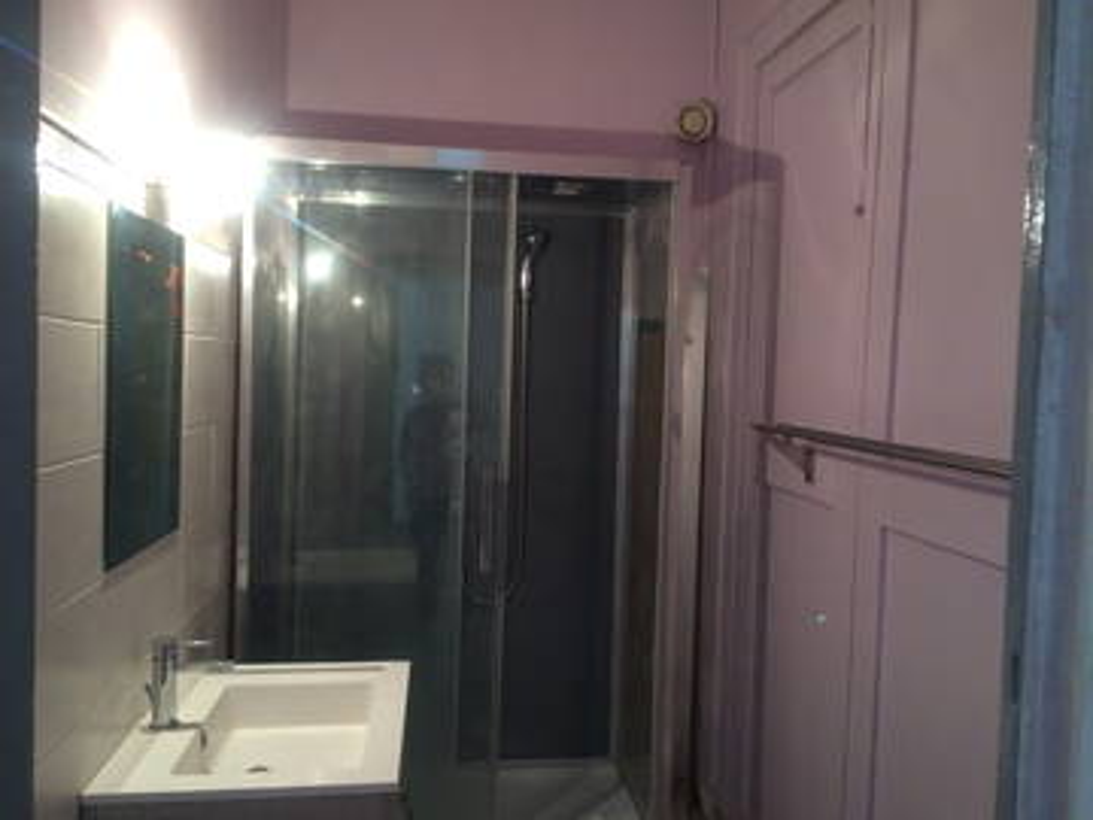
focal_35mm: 29
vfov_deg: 48.2
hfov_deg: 61.7
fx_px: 916
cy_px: 410
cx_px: 546
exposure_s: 1/30
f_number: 2.2
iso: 250
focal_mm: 4.15
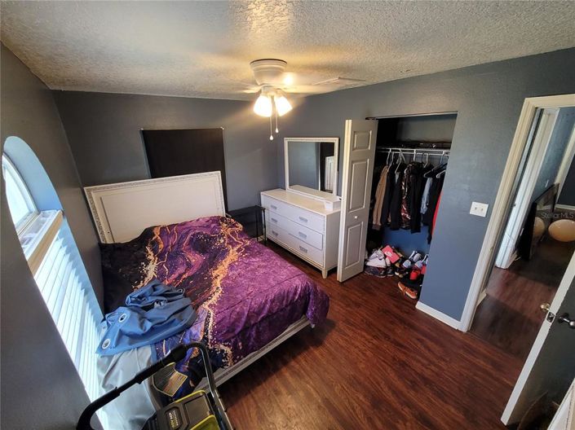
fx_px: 216
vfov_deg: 89.9
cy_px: 215
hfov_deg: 106.2
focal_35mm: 13
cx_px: 288
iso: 320
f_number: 2.2
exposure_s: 1/40
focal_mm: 2.2
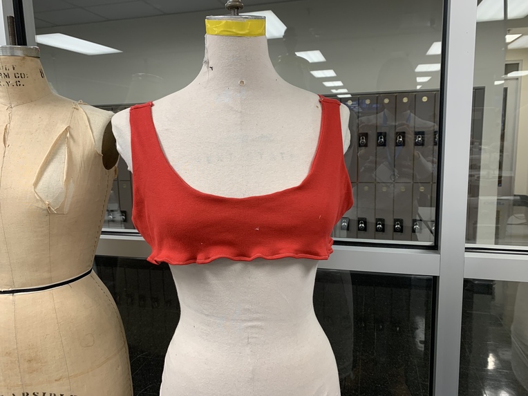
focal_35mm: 26
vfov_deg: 53.1
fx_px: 397
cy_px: 198
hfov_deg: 67.3
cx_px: 264
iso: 100
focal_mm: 4.25
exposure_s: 1/68
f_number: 1.8
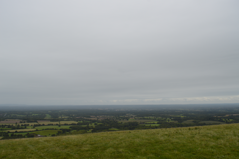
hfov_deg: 67.4
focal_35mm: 27
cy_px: 80
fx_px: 179
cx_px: 120
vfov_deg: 47.8
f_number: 8
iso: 100
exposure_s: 1/250
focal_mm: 18
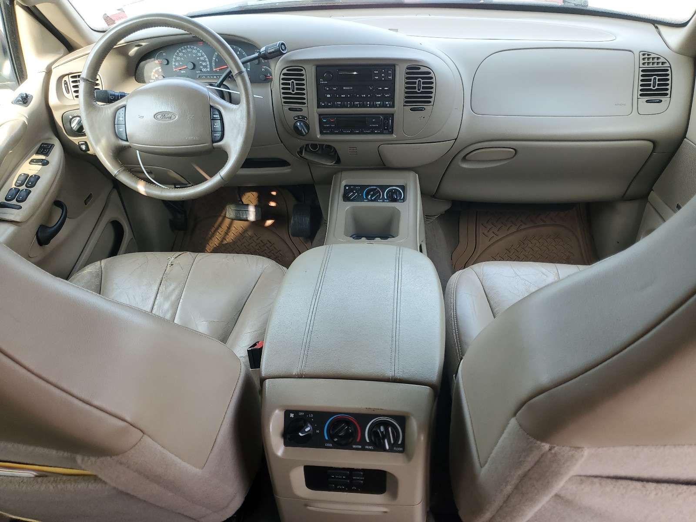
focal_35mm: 26
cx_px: 348
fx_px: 523
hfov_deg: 67.3
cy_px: 261
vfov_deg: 53.1
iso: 50
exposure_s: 1/154
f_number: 1.5
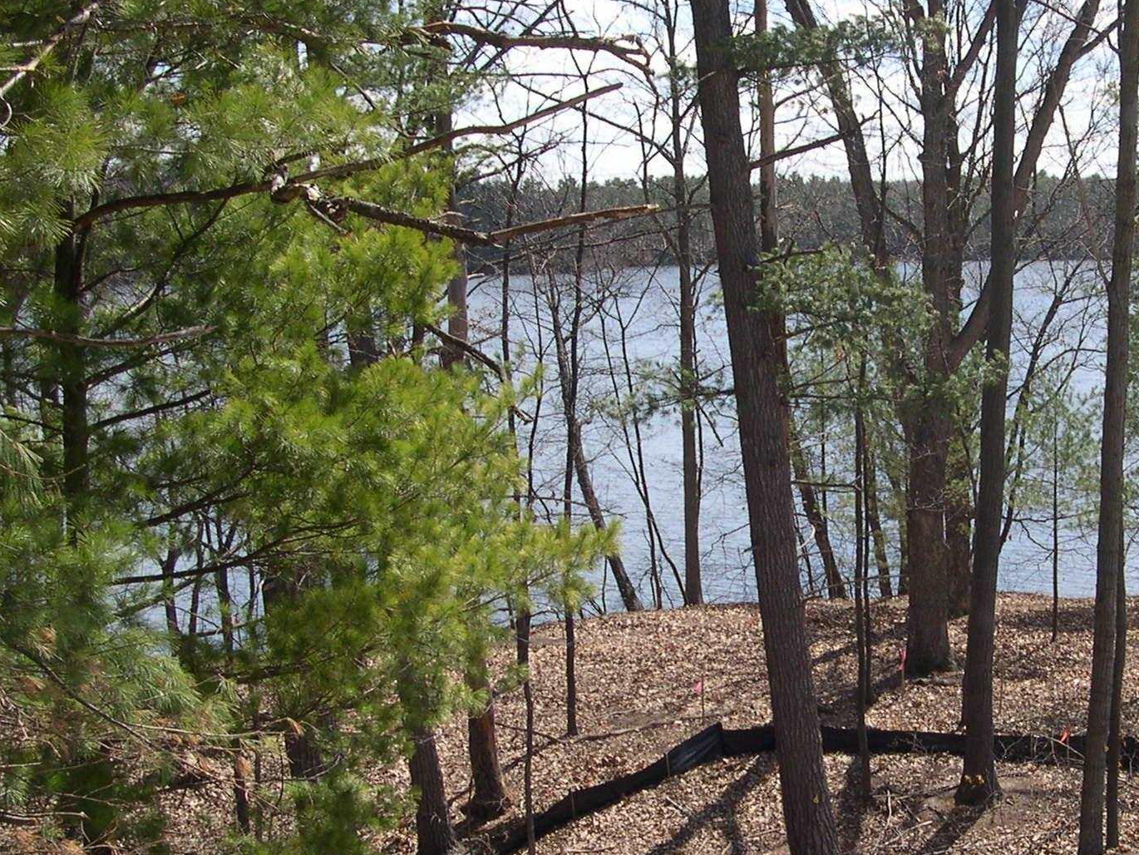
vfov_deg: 23.2
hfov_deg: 30.3
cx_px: 817
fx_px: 2073
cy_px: 545
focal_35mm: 63
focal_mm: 8
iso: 100
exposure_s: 1/138
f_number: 7.6
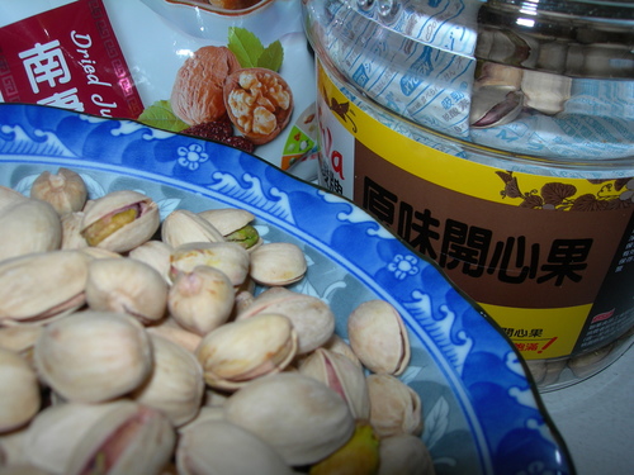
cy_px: 238
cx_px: 317
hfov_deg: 49.0
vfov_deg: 37.7
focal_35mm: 38
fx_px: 696
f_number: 4.8
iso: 50
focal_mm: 7.8
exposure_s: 1/60.1
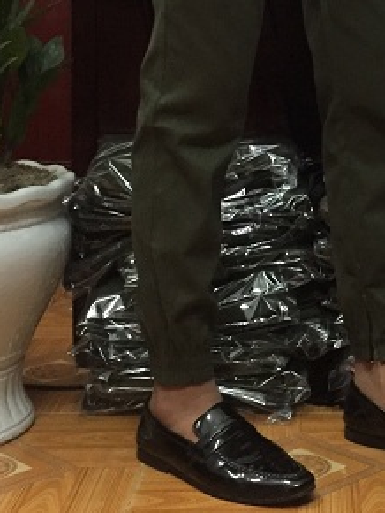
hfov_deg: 18.1
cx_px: 351
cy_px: 127
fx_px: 1185
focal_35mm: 80
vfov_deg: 24.1
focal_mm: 4.15
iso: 250
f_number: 2.2
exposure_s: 1/17
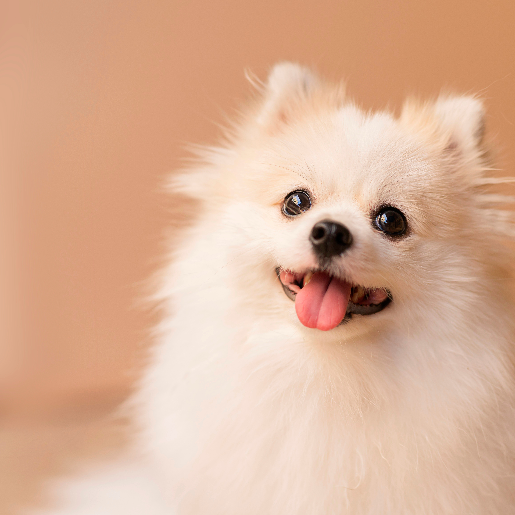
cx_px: 258
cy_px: 258
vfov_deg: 16.0
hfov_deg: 16.0
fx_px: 1835
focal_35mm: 109
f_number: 2.8
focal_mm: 85
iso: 320
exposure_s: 1/200
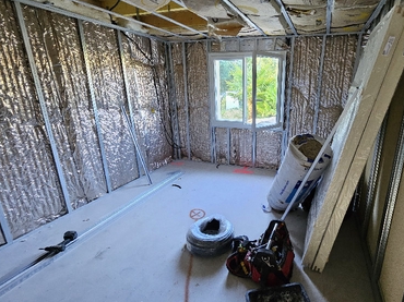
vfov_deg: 71.5
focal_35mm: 18
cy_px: 154
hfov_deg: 85.6
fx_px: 210
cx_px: 259
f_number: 2.2
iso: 400
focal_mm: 1.74
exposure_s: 1/50
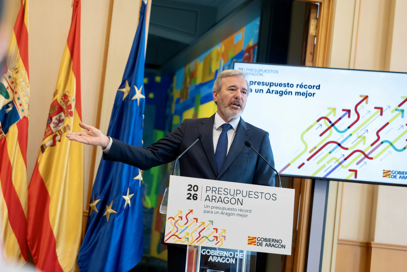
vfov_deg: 10.0
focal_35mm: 137
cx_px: 204
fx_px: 1549
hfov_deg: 15.0
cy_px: 136
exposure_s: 1/250
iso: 2000
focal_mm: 90
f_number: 4
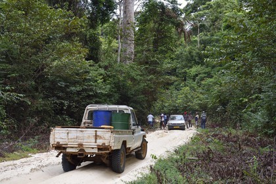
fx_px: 399
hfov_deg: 38.2
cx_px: 138
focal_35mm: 52
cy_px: 92
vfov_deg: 26.0
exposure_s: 1/250
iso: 800
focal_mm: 52
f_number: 5
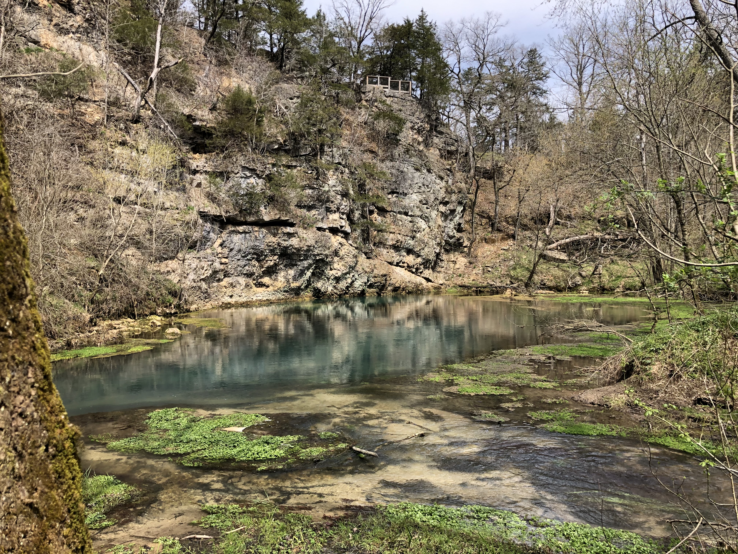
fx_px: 597
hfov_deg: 63.4
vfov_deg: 49.7
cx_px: 369
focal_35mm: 28
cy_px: 277
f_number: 1.8
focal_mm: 3.99
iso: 20
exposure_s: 1/842
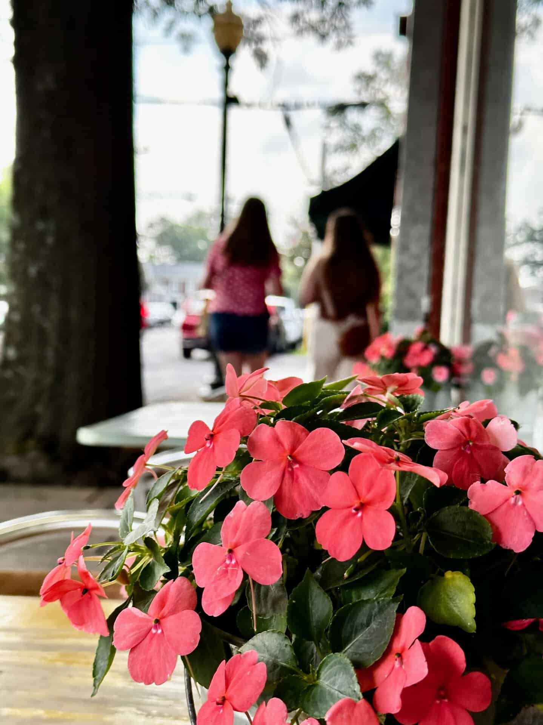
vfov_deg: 39.7
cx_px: 272
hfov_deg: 30.3
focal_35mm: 48
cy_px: 362
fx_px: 1004
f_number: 1.78
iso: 64
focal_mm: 6.86
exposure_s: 1/803
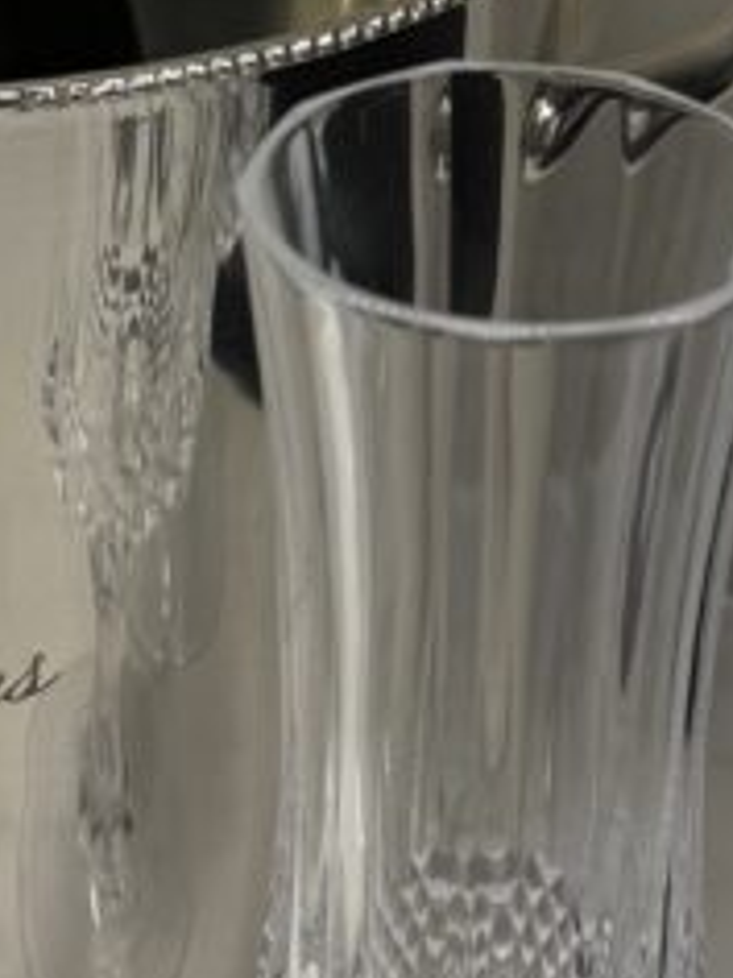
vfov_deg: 18.7
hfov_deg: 14.2
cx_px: 186
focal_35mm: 104
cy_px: 211
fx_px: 2936
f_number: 1.78
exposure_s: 1/207
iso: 64
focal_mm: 6.76
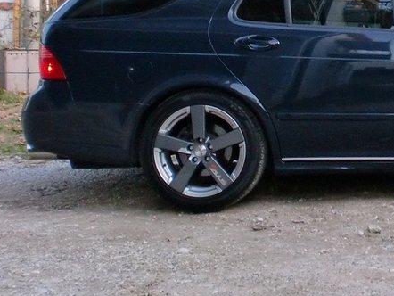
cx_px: 429
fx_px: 922
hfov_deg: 22.8
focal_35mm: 81
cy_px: 48
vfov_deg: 18.0
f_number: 3.1
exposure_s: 1/60
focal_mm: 6.3
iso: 250
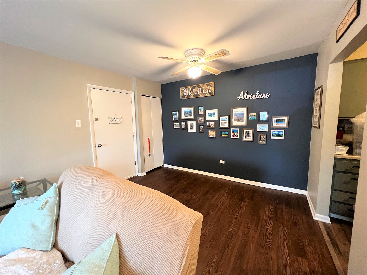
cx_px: 184
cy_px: 138
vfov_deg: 89.9
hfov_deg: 106.2
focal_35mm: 13
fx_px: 138
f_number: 1.8
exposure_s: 1/60
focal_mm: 1.57
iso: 640
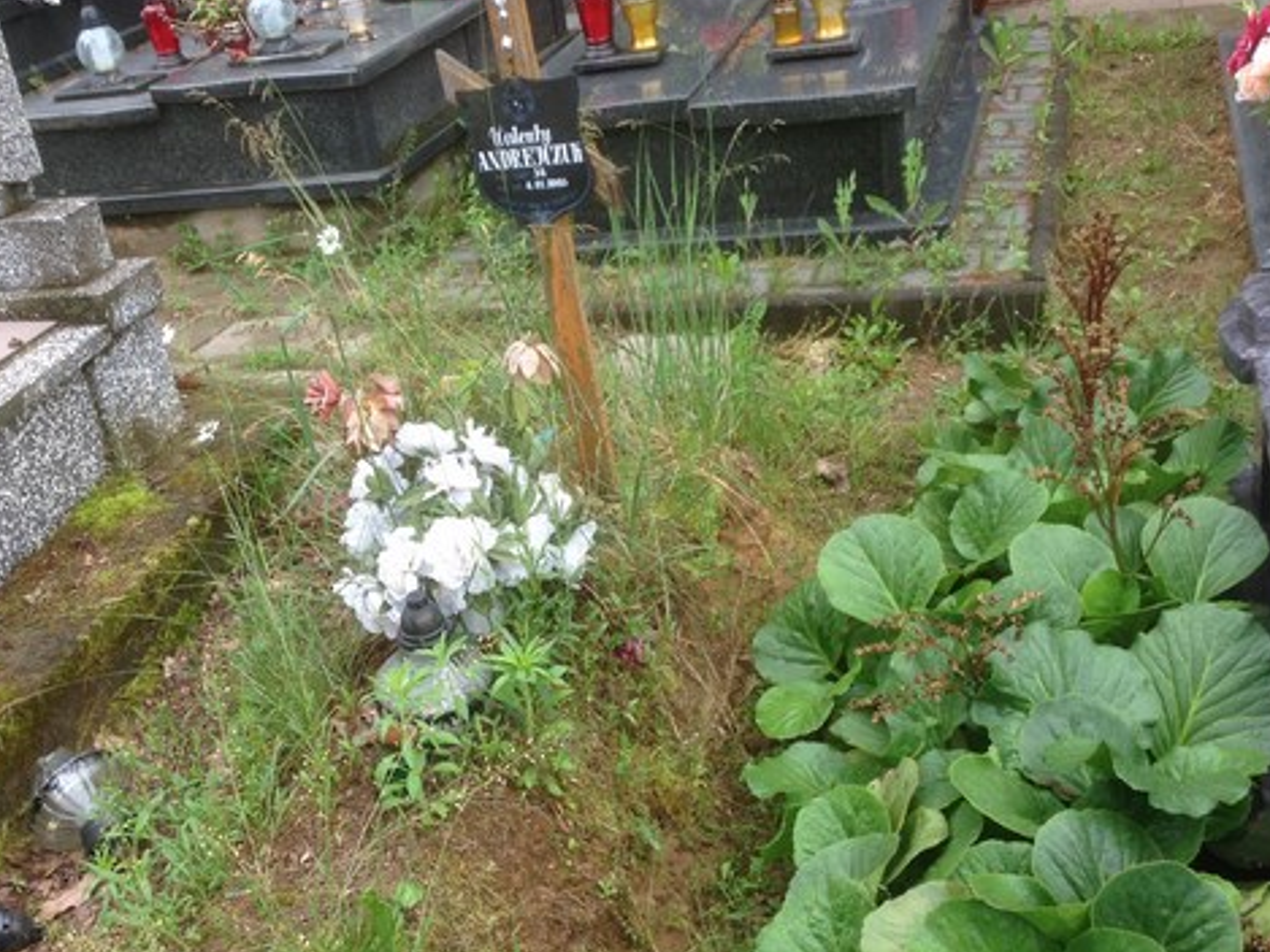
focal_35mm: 45
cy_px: 527
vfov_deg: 32.2
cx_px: 525
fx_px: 1651
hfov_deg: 41.9
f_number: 2.4
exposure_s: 1/135
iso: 50
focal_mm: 4.12
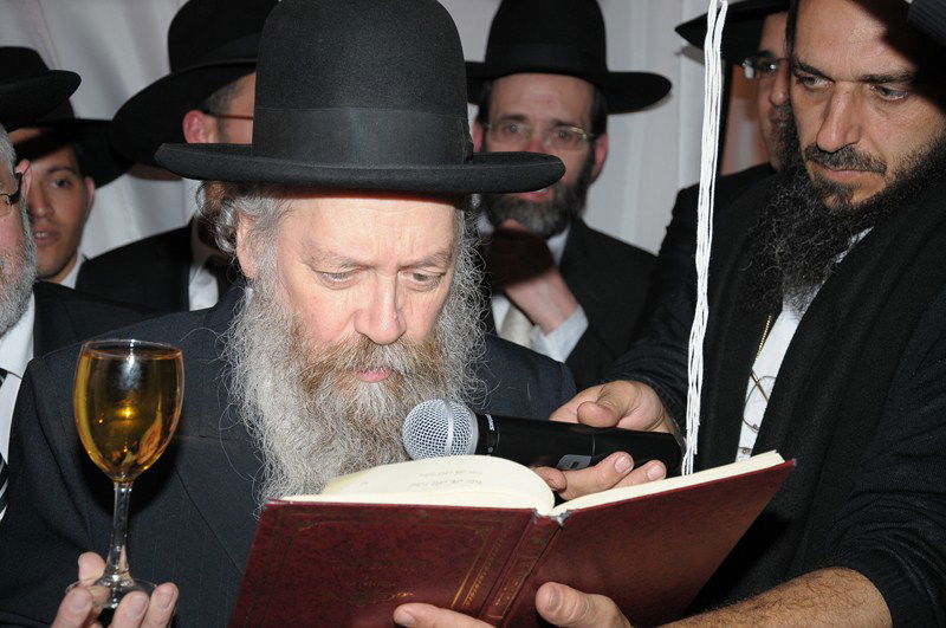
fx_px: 1889
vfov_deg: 18.9
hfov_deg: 28.1
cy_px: 314
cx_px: 473
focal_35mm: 72
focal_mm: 48
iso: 400
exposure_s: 1/125
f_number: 5.6
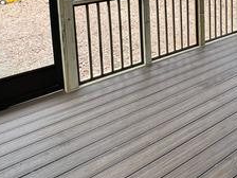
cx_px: 161
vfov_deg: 33.7
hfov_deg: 50.3
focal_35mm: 36
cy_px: -24
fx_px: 246
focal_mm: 1.57
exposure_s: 1/99
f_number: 1.8
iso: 50
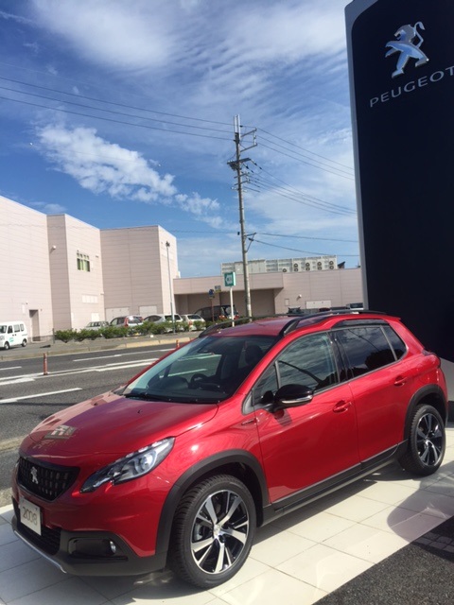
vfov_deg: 61.7
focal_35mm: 29
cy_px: 302
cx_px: 227
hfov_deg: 48.2
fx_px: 507
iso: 32
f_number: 2.2
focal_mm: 4.15
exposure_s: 1/3049
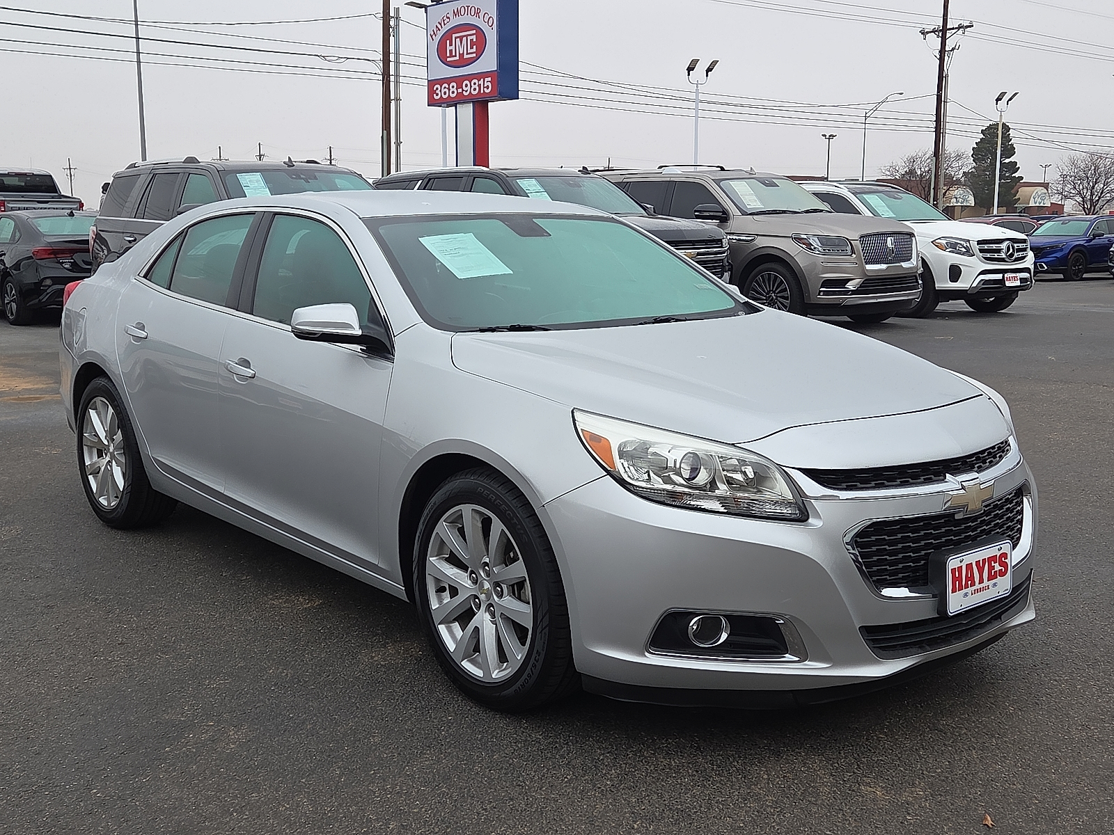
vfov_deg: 36.8
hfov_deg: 47.9
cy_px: 418
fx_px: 1255
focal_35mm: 39
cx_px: 557
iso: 76
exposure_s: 1/1000
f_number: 1.8
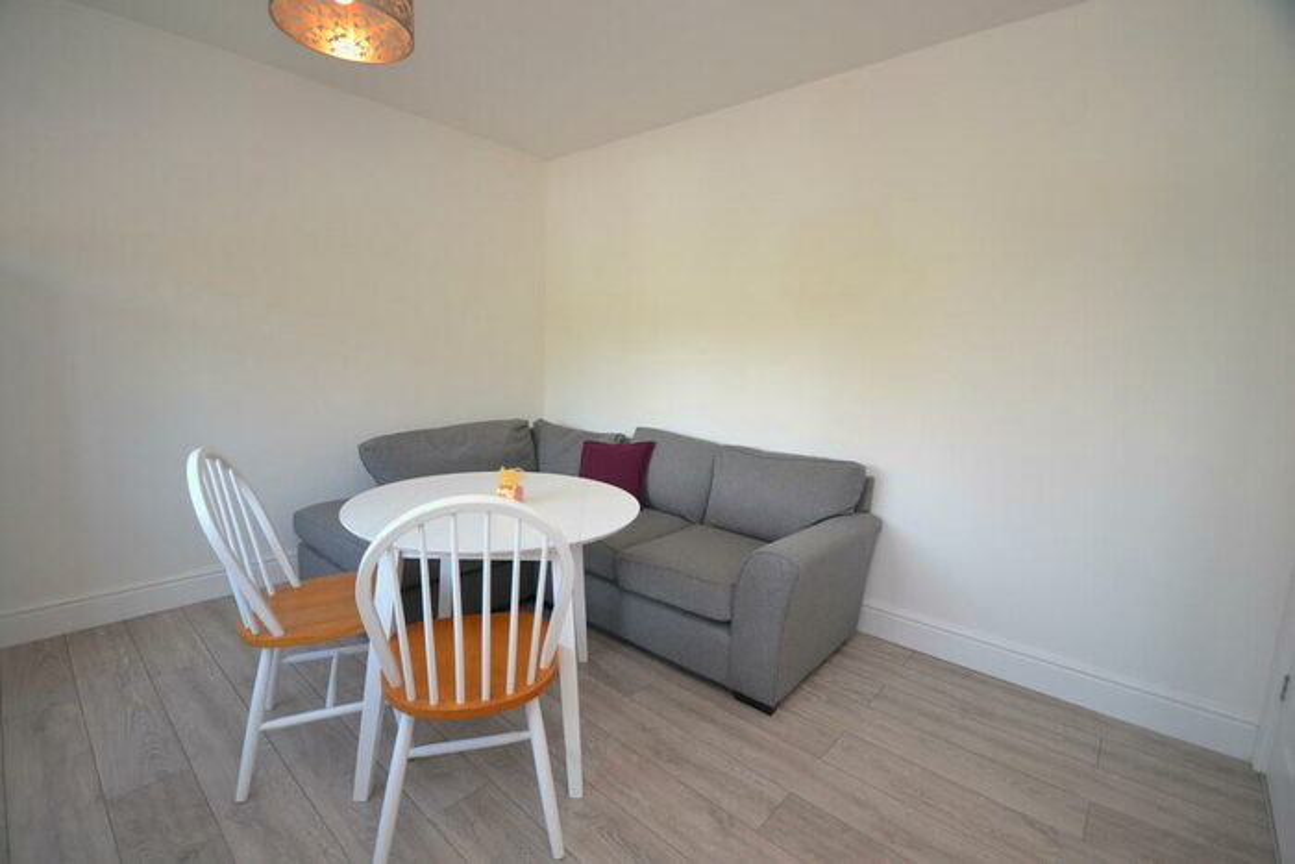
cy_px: 432
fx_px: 540
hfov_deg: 100.4
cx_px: 648
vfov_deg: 77.4
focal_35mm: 15
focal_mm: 10
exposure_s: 1/60
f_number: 4
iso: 400
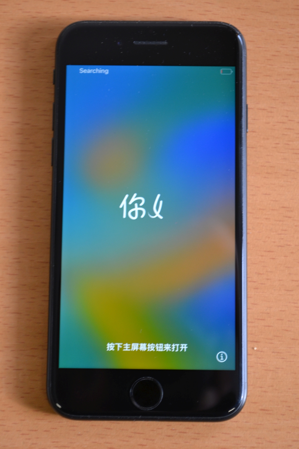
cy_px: 224
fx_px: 934
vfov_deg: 27.0
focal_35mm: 75
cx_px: 150
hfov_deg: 18.2
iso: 400
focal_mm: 50
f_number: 5.6
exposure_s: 1/15
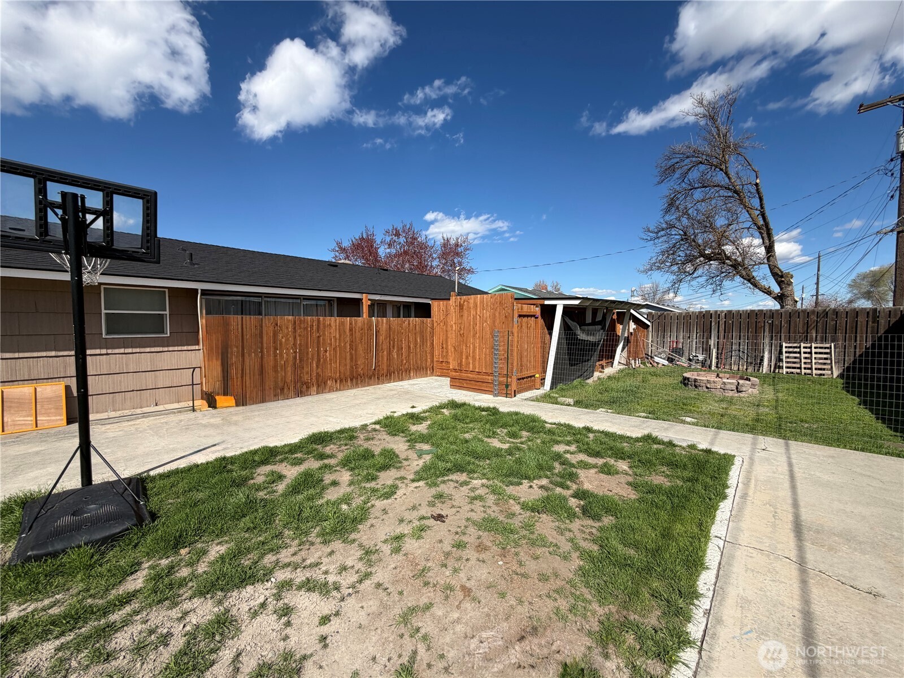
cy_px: 339
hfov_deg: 102.1
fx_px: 366
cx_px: 452
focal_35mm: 14
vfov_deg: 85.7
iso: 20
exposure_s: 1/1068
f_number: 2.2
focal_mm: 2.22
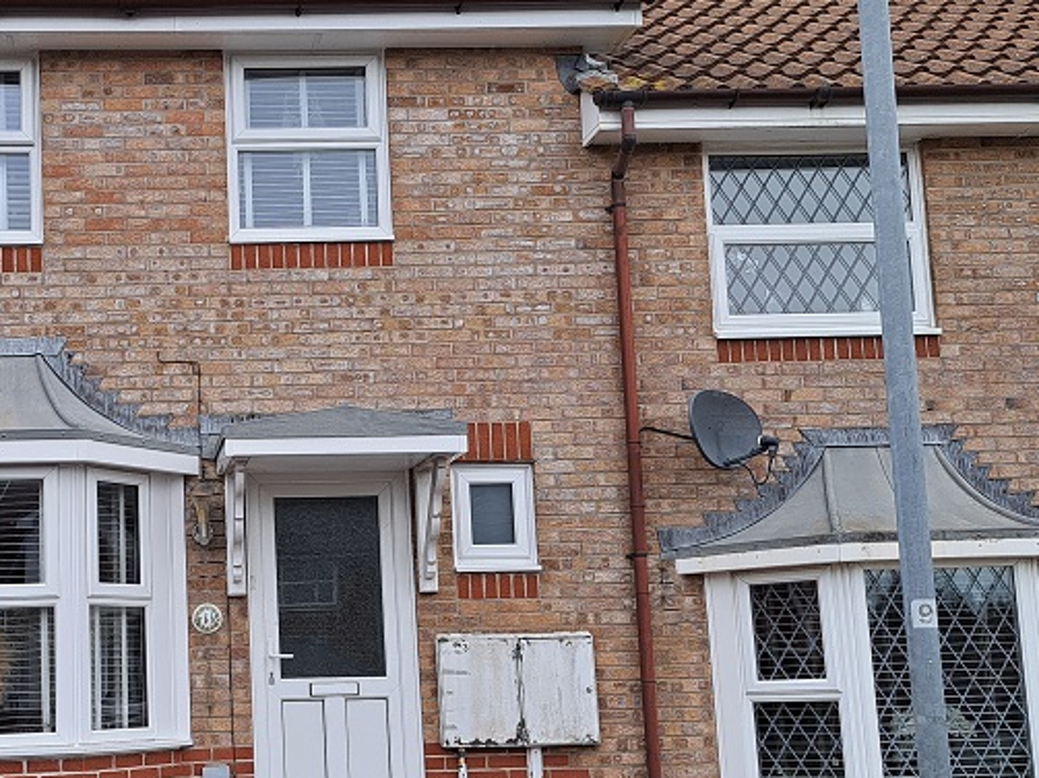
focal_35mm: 49
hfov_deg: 37.3
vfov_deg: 29.5
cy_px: 496
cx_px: 178
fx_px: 1470
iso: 50
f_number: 1.8
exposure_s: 1/116
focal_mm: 5.23
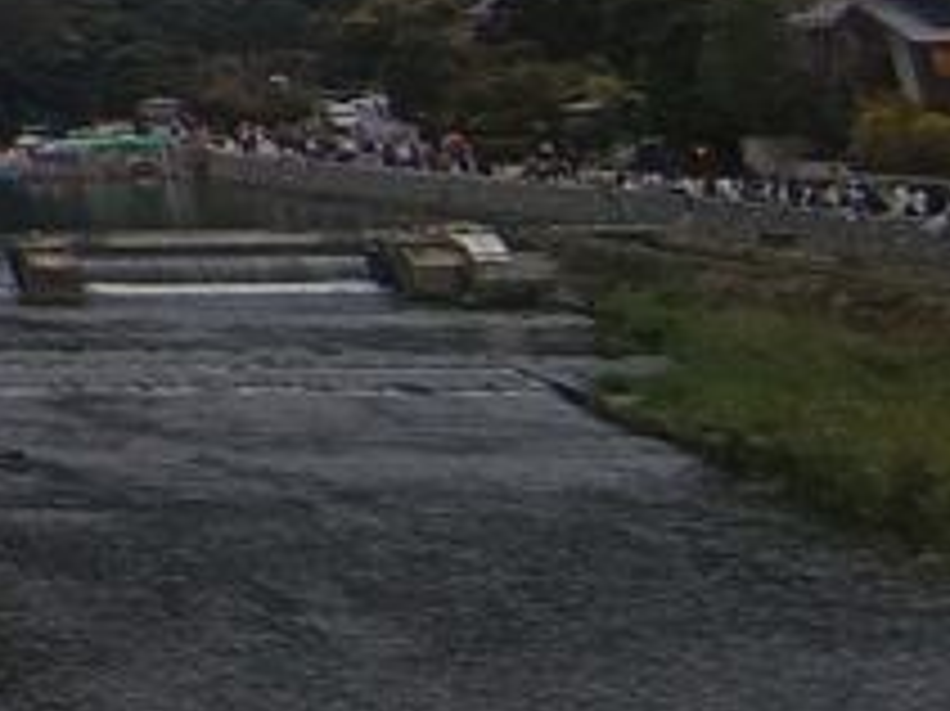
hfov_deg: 12.8
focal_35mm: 99
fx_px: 2715
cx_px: -1580
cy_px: -529
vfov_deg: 13.5
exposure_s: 1/99.9
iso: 110
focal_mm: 1.65
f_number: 2.2
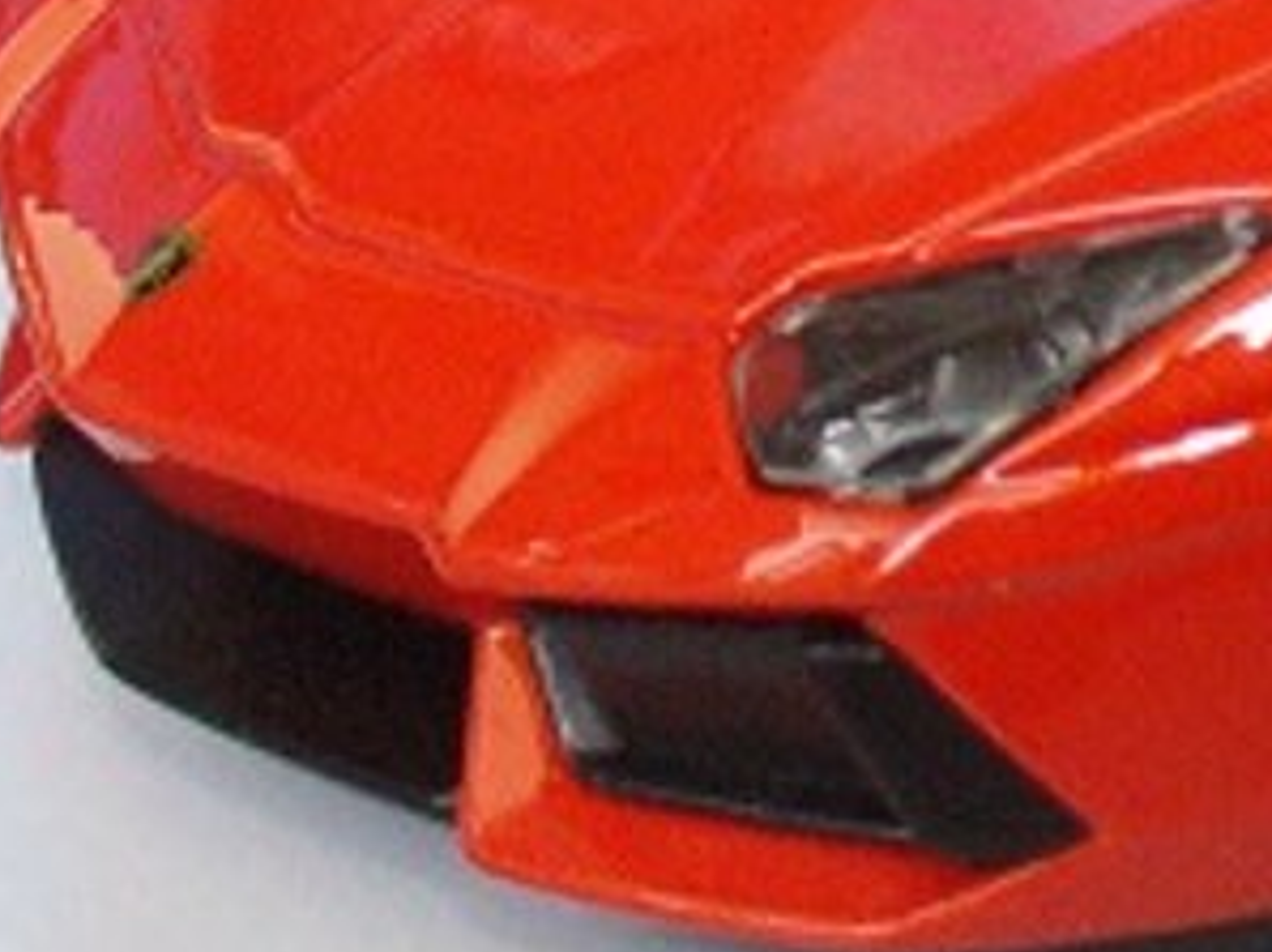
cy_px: -371
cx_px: 1929
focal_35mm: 149
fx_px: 5471
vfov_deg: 9.7
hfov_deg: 12.6
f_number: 2.8
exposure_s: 1/25
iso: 200
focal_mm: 6.1
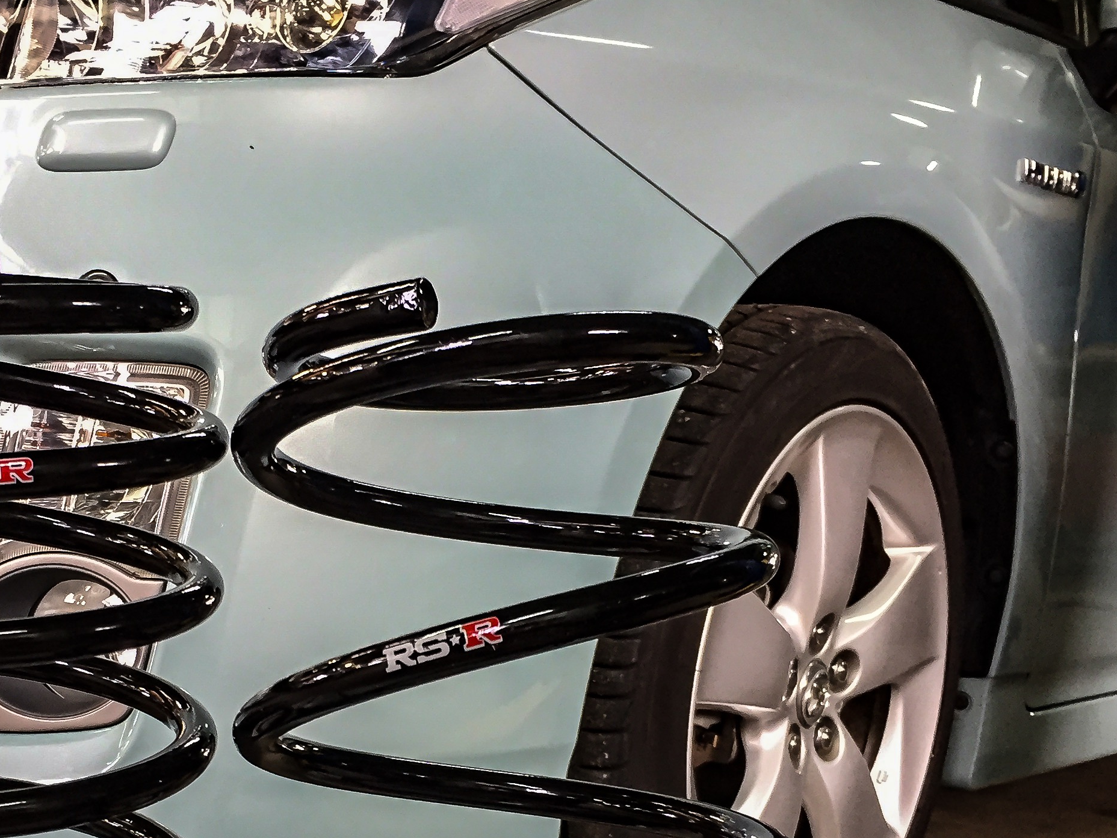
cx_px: 336
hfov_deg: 36.9
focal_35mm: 51
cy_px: 662
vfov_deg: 28.0
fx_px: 1646
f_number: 2.2
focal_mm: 4.15
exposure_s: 1/30
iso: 100
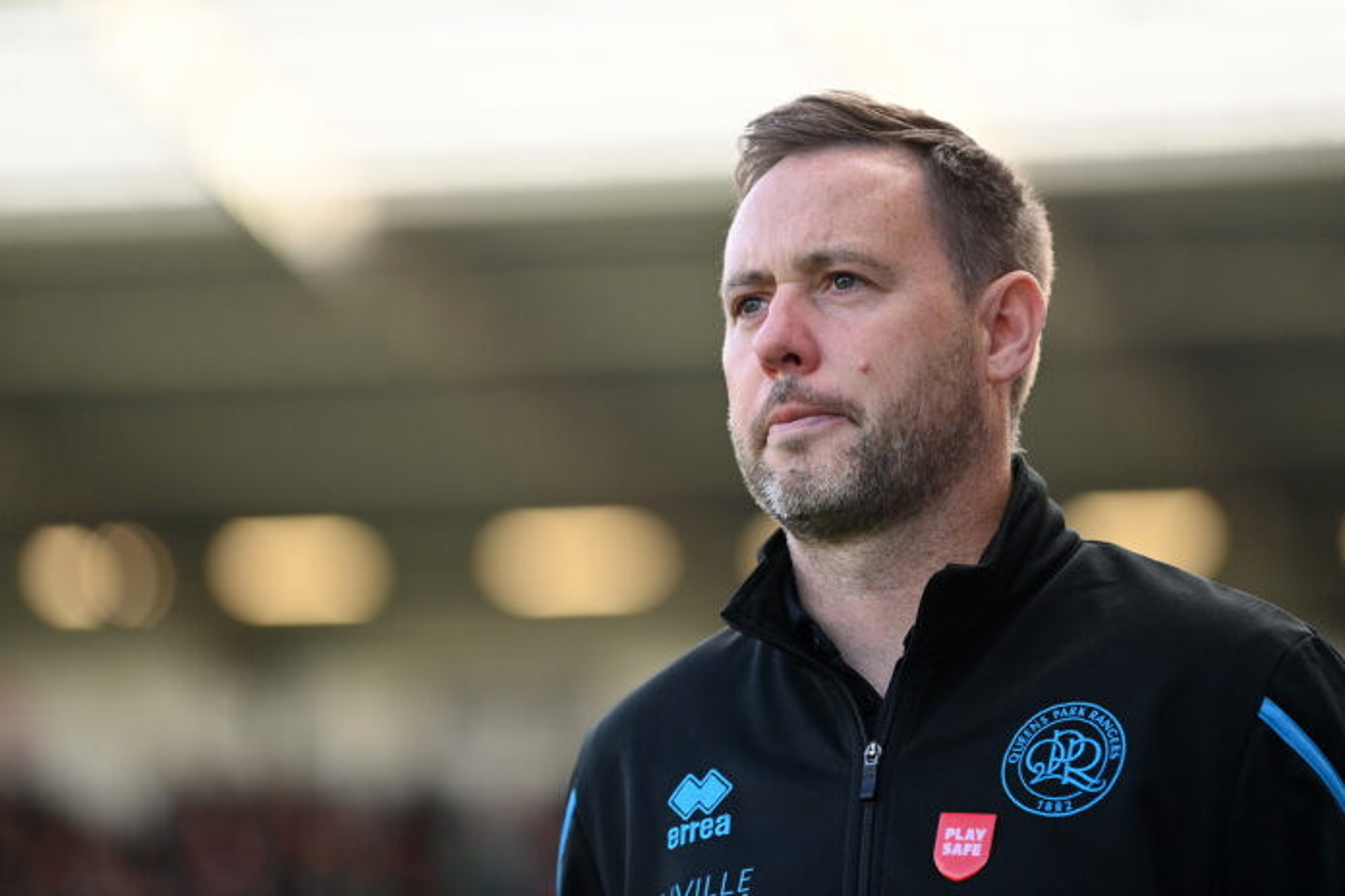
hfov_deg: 10.3
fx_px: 7472
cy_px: 448
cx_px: 672
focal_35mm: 200
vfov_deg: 6.9
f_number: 2.8
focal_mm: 200
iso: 500
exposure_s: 1/1250
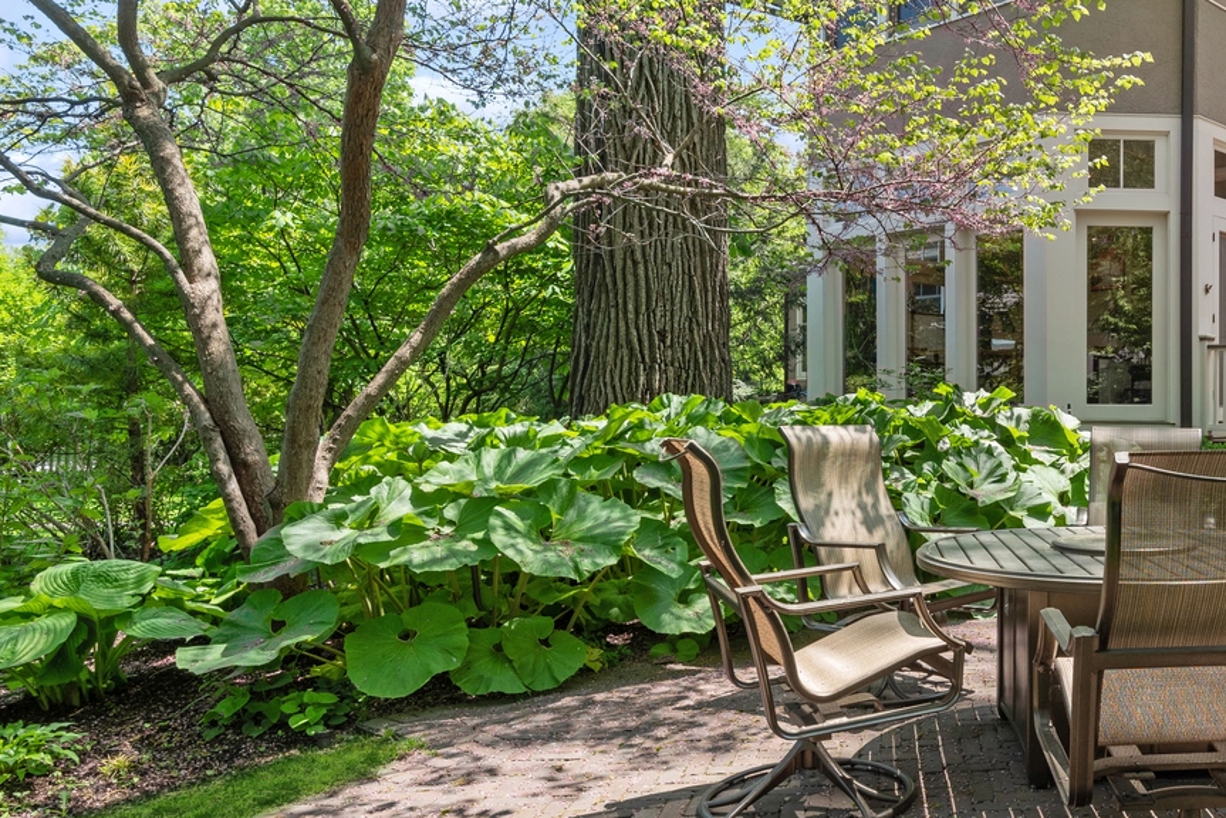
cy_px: 423
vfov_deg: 43.6
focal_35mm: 30
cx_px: 1016
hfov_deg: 56.5
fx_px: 1022
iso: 200
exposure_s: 1/125
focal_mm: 16
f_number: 9
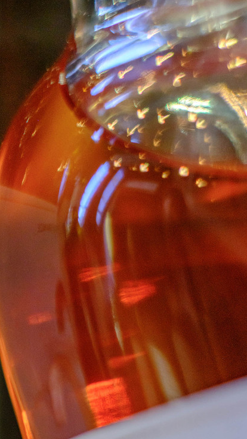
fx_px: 2317
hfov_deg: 6.0
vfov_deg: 10.7
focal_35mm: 199
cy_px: 482
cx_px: -208
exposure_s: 1/250
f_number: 2
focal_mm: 80
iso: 1600
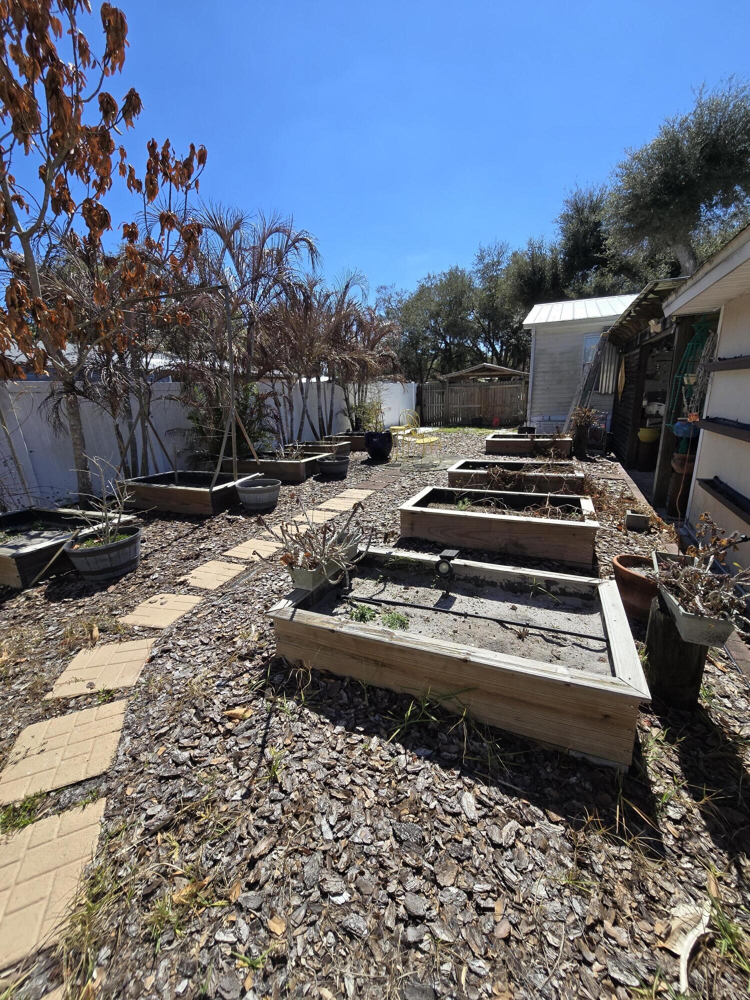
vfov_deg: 106.2
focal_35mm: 13
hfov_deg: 89.9
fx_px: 376
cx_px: 375
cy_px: 500
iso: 50
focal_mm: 2.2
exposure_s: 1/2234
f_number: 2.2
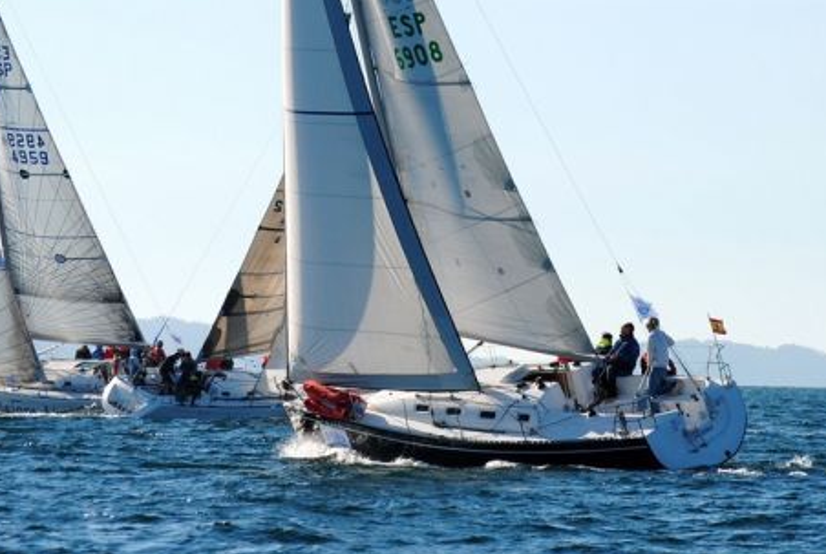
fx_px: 6409
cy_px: 164
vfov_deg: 4.9
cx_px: 386
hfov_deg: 7.4
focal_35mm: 279
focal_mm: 105
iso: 100
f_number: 6.3
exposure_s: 1/640
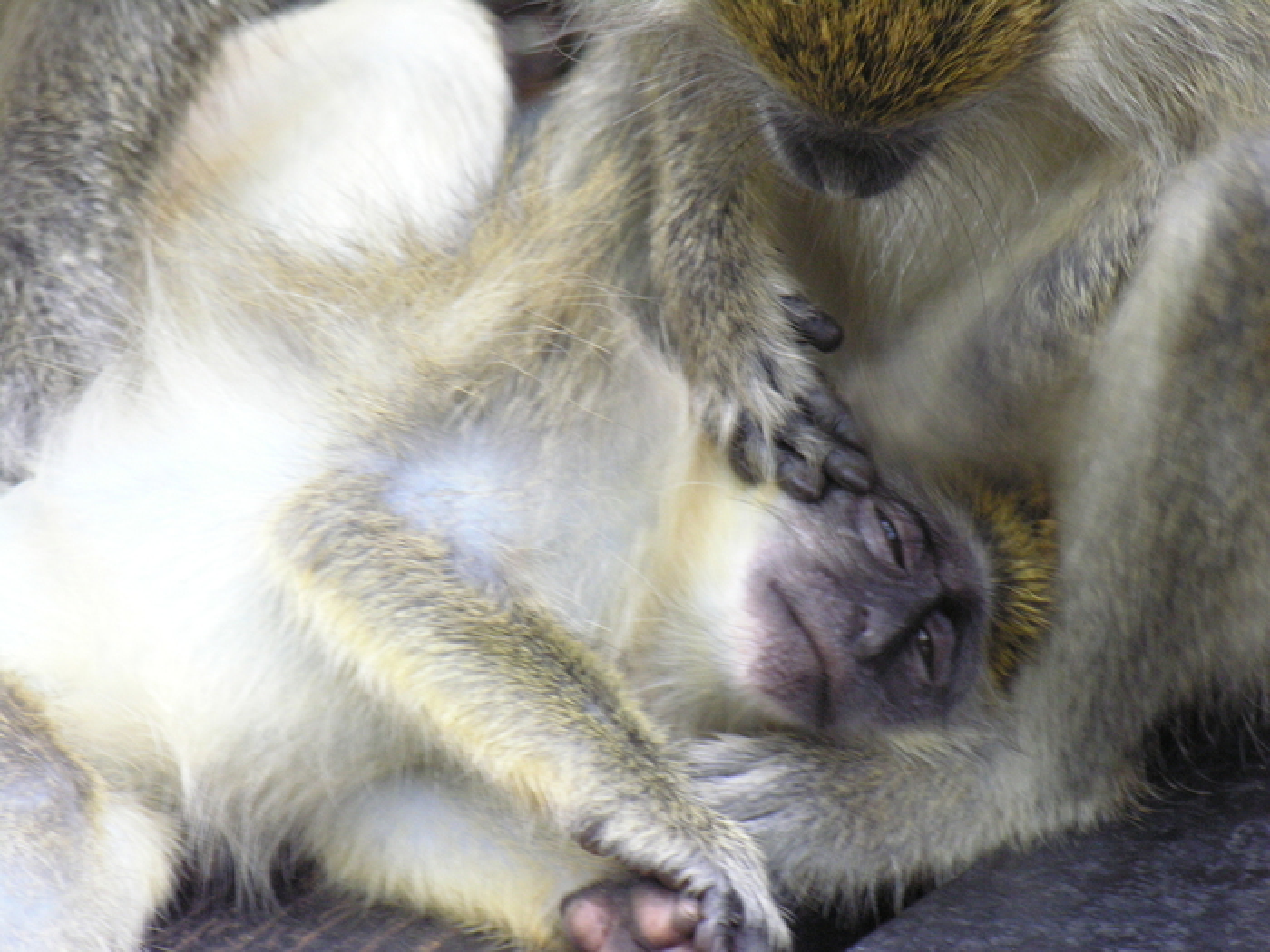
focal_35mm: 350
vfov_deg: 4.2
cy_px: 476
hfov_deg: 5.7
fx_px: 12841
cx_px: 635
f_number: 5.2
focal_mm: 89
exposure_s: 1/14.2
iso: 200
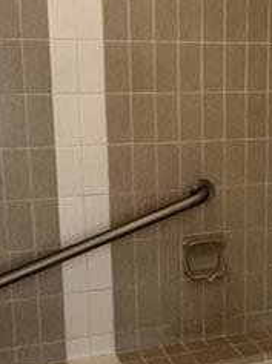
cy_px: 233
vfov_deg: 27.3
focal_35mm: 71
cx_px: 260
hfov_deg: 20.1
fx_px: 746
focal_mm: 2.22
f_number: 2.2
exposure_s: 1/120
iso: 320
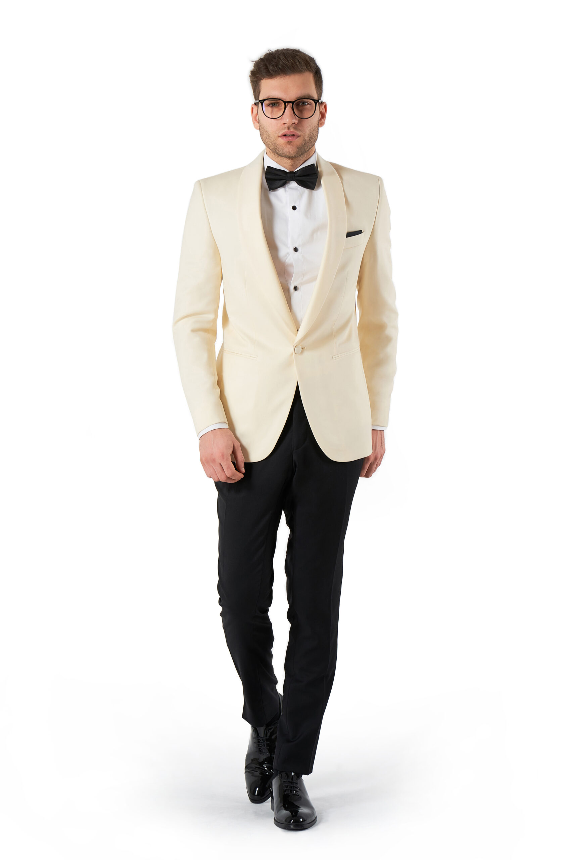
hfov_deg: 16.1
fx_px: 2029
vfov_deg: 23.9
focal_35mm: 85
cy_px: 430
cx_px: 286
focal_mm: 85
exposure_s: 1/125
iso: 100
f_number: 9.5
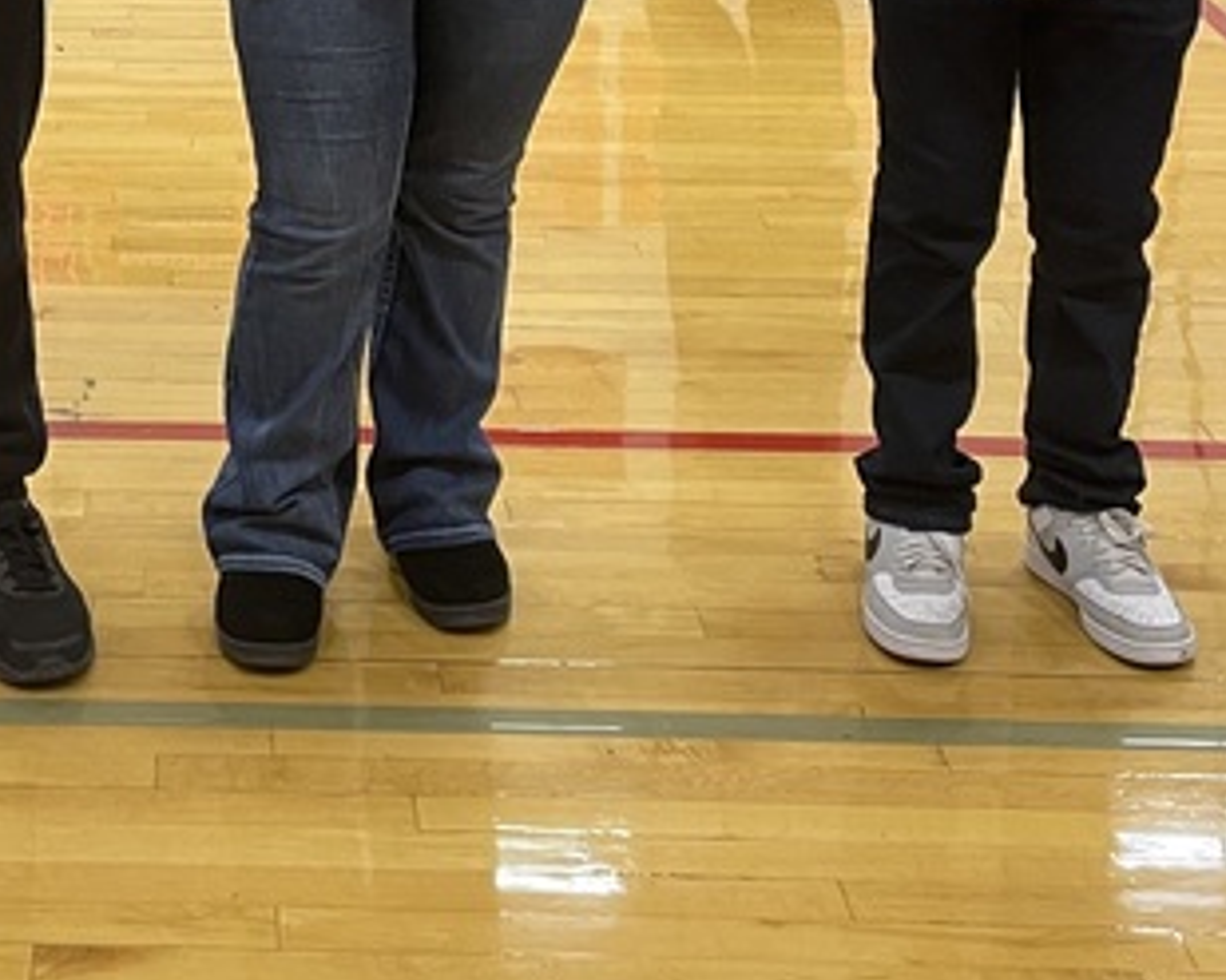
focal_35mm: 84
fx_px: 3047
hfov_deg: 22.2
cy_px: -282
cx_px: 119
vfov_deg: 17.2
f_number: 1.6
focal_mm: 4.2
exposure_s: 1/60
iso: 100
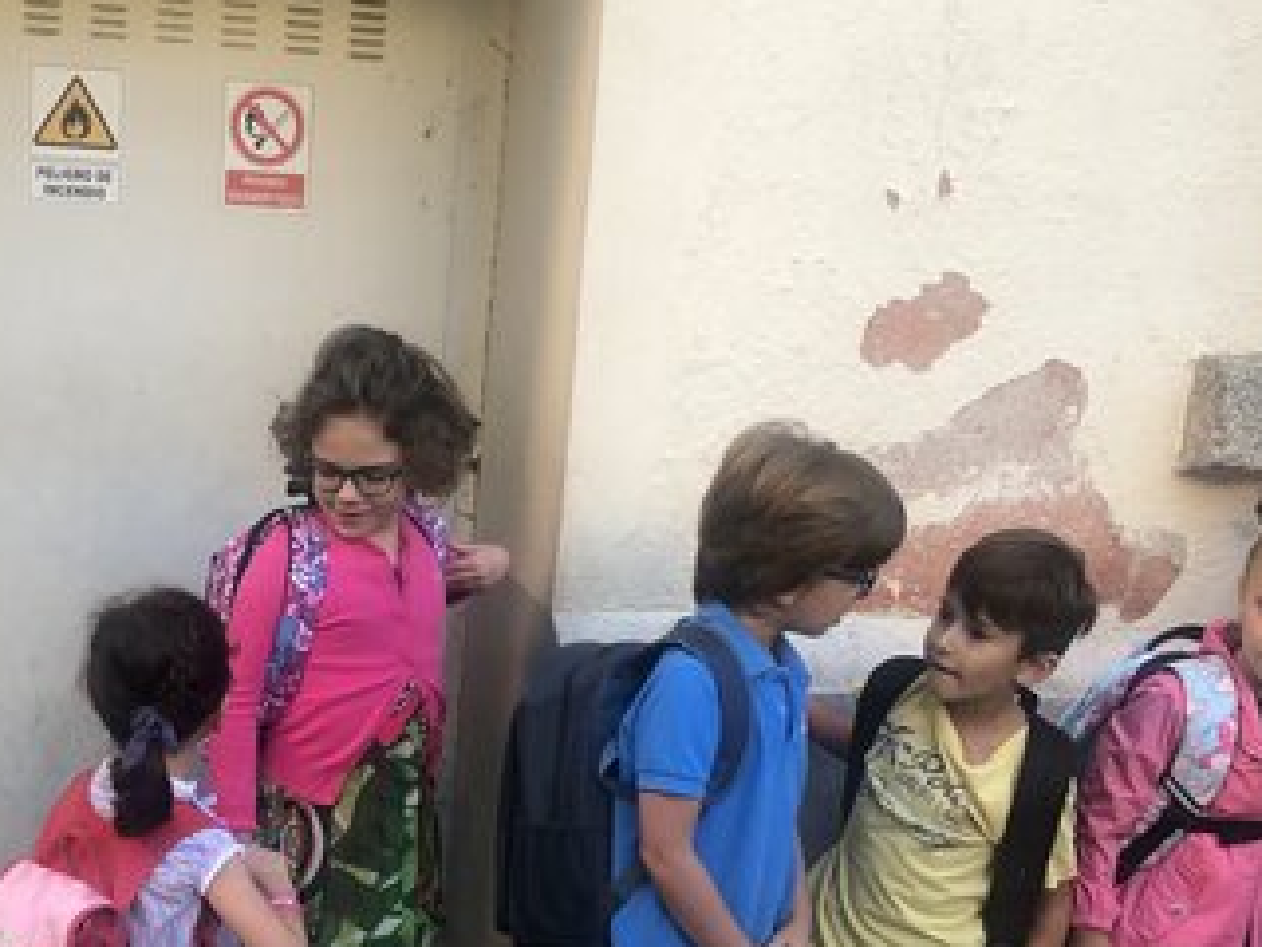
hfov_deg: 34.0
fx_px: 2042
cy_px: 742
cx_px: 414
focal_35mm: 56
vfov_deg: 25.7
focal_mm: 3.99
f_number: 1.8
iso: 50
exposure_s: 1/120
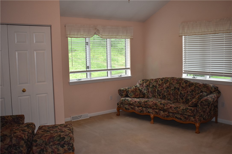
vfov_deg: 35.5
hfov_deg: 51.3
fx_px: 242
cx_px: 116
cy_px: 77
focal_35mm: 38
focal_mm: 25
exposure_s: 1/160
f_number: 4
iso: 800
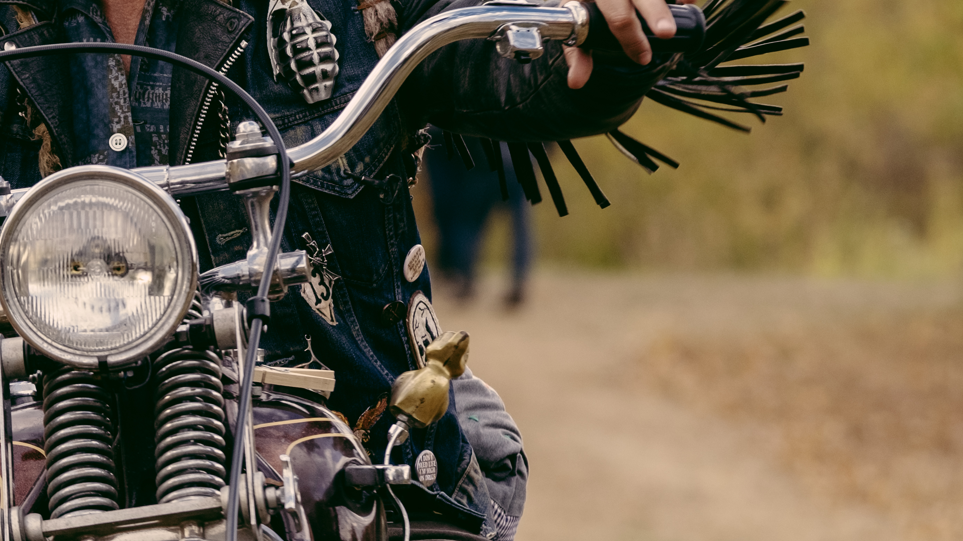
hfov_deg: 4.5
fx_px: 12103
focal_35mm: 474
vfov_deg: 2.6
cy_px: 170
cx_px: 11
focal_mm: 140
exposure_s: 1/125
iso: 320
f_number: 5
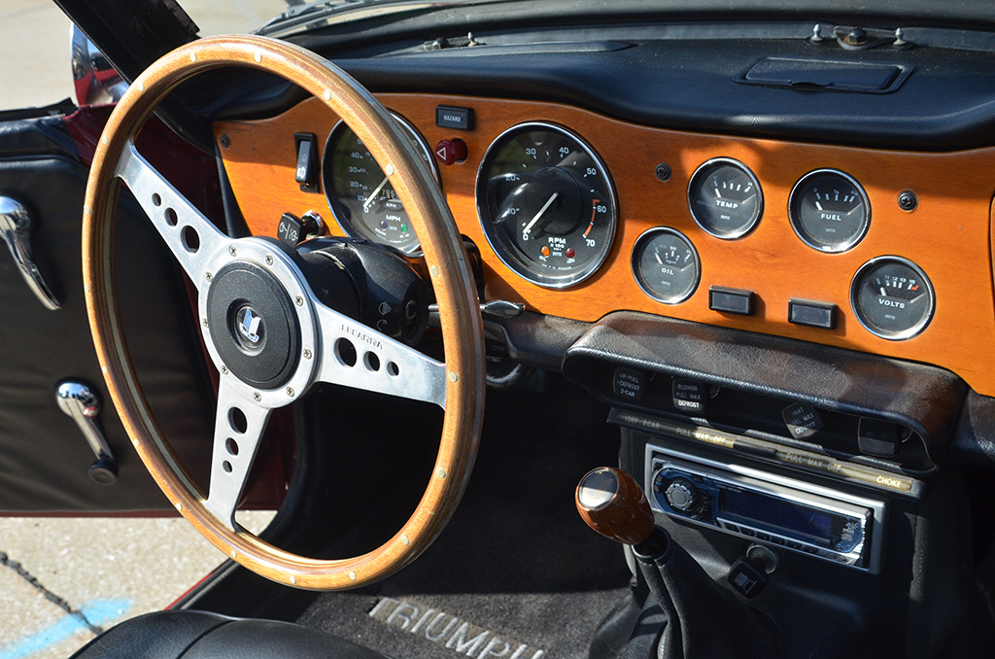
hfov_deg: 18.2
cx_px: 498
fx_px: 3103
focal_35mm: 112
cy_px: 330
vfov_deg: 12.1
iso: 800
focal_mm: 75
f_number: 9
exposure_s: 1/1250
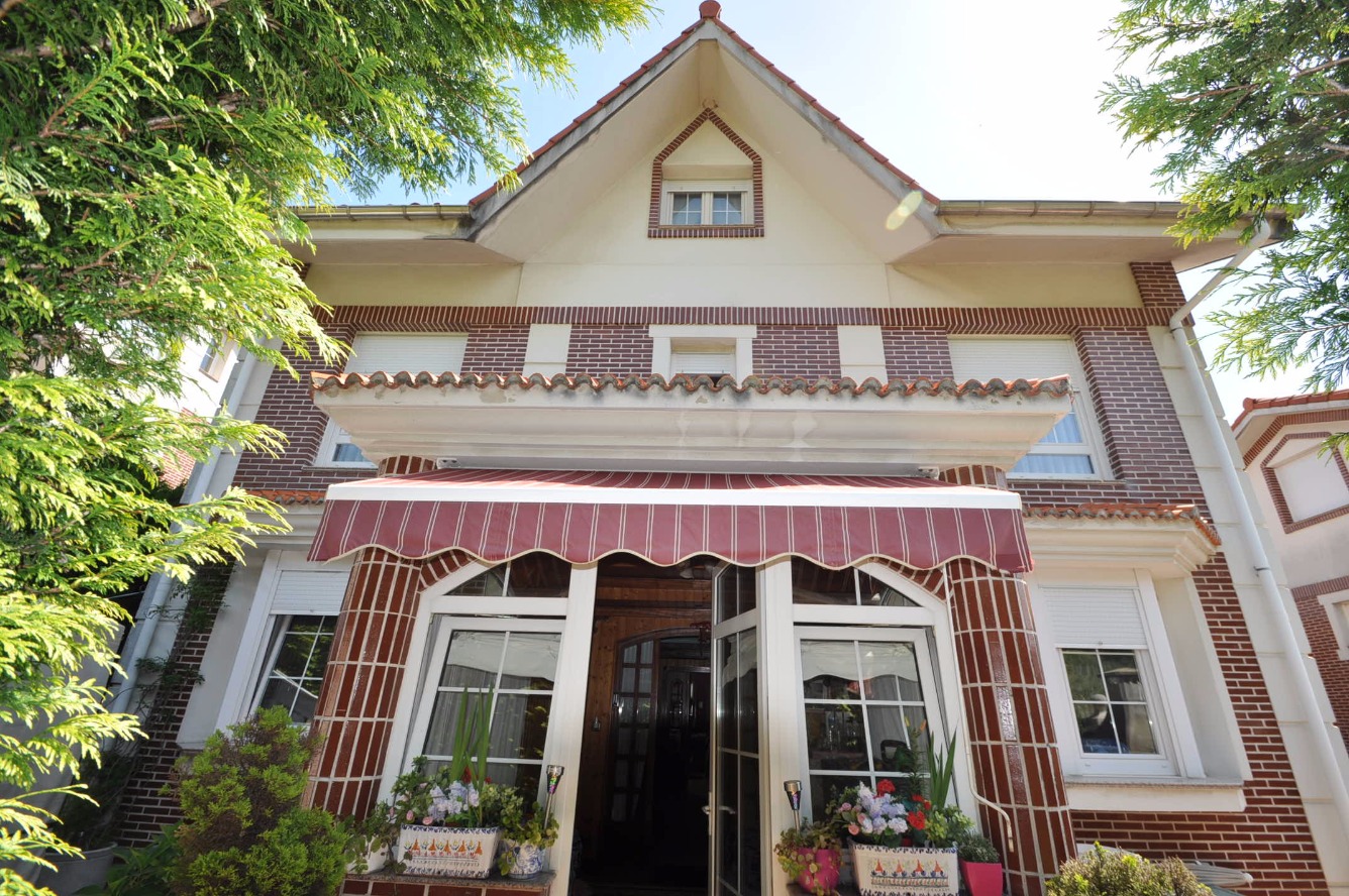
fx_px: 562
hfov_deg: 100.4
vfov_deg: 77.2
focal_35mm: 15
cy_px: 448
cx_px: 674
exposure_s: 1/200
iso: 200
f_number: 8
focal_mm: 10
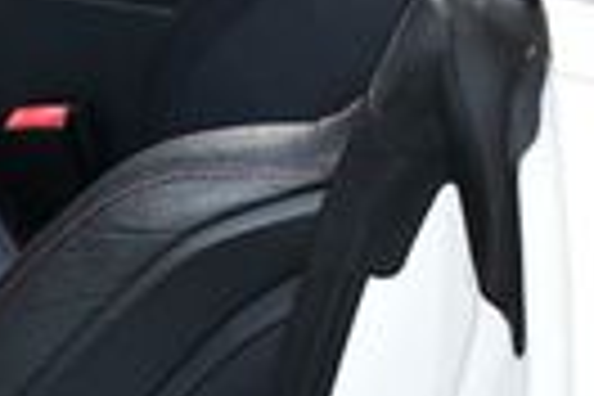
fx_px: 2887
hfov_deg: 11.2
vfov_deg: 7.8
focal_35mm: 175
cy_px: -9
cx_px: -333
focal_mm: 18
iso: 400
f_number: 4
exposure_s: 1/250
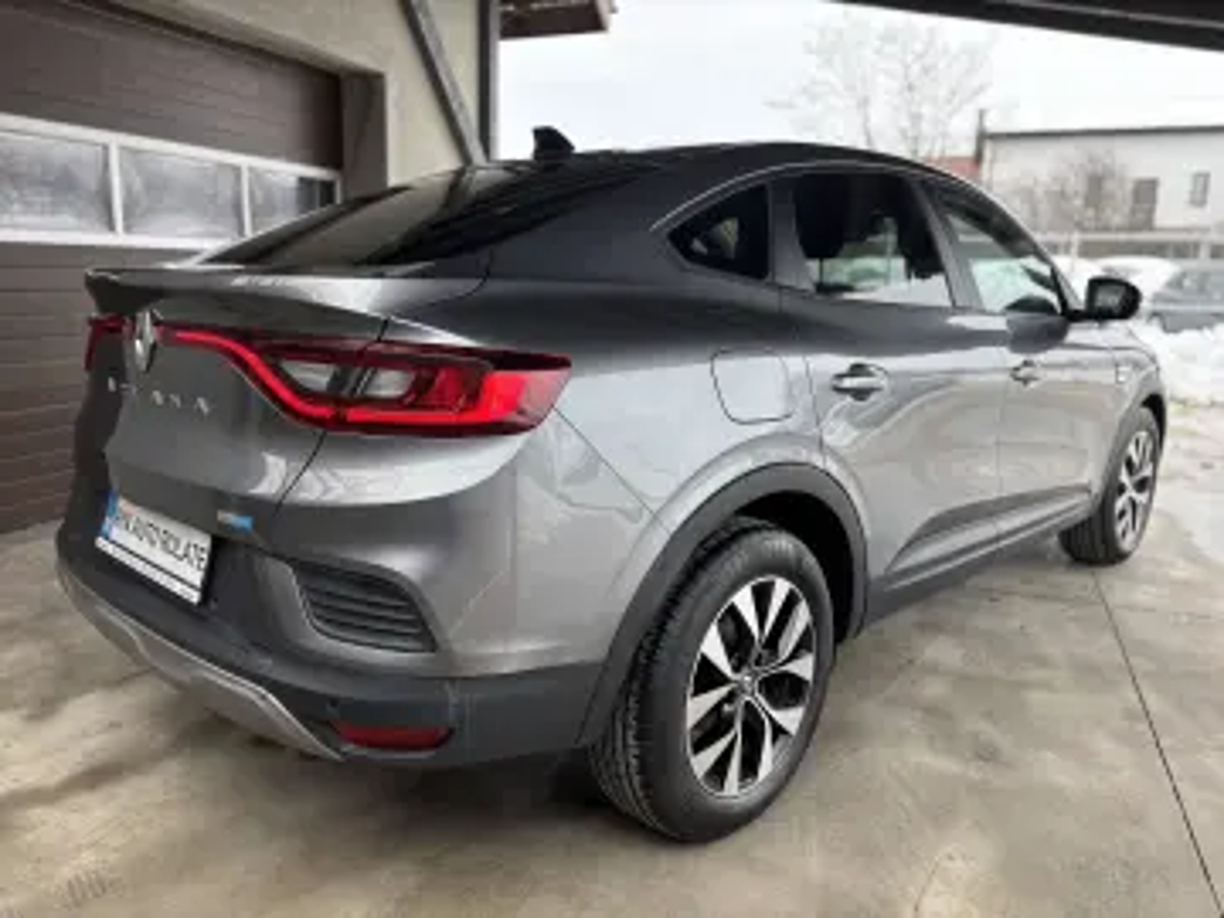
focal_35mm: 26
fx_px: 919
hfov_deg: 67.3
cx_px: 612
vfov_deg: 53.1
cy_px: 459
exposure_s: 1/377
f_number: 1.6
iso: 50
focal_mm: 5.96
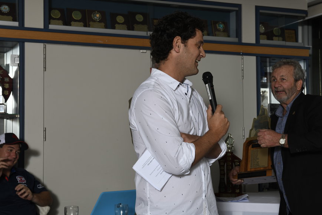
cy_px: 106
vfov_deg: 20.3
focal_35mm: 67
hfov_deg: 30.1
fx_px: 599
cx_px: 173
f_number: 9
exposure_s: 1/125
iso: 320
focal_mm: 58
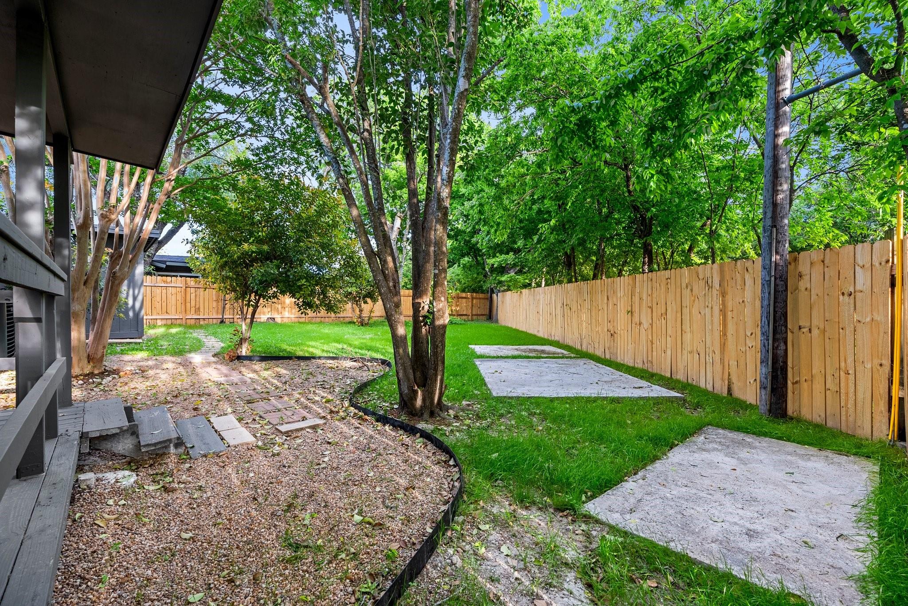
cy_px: 303
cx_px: 454
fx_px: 404
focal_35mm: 16
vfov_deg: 73.8
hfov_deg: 96.7
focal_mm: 16
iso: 100
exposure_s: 1/4
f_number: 8
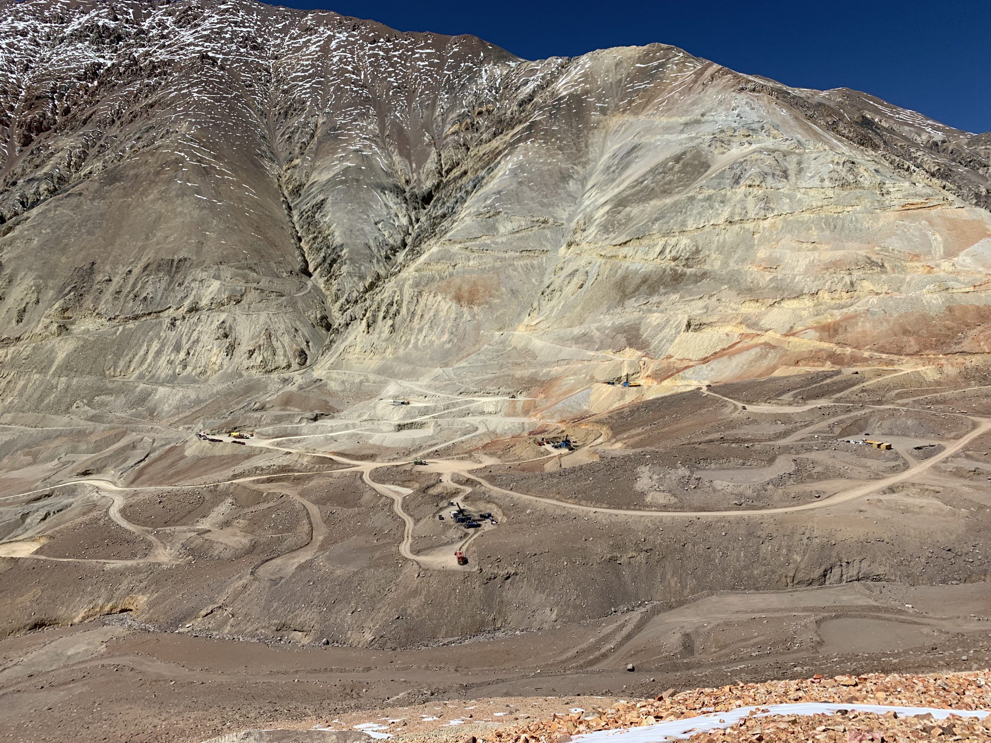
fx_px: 744
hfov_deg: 67.3
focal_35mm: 26
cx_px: 496
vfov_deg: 53.1
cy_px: 372
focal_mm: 4.25
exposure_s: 1/4673
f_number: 1.8
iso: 25
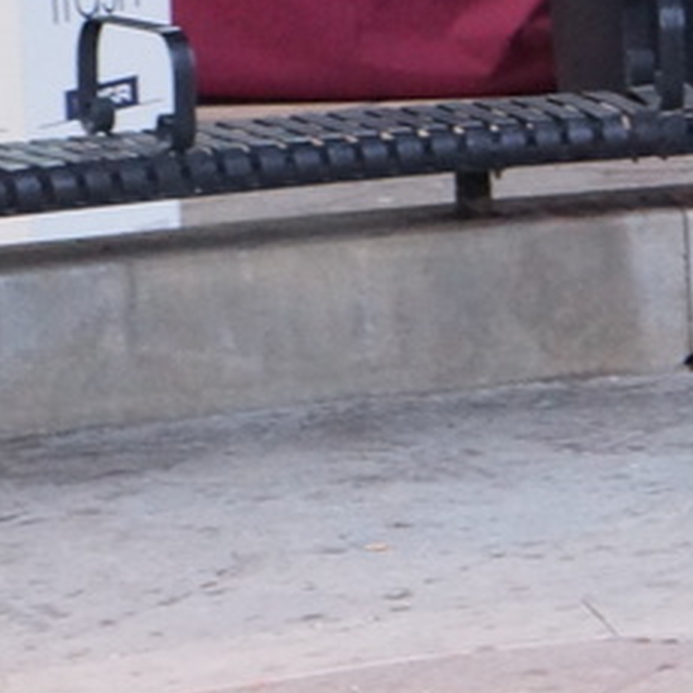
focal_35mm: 272
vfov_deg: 6.4
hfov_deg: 6.2
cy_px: -316
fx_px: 6161
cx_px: 1561
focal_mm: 33
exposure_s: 1/50
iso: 1600
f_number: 5.6
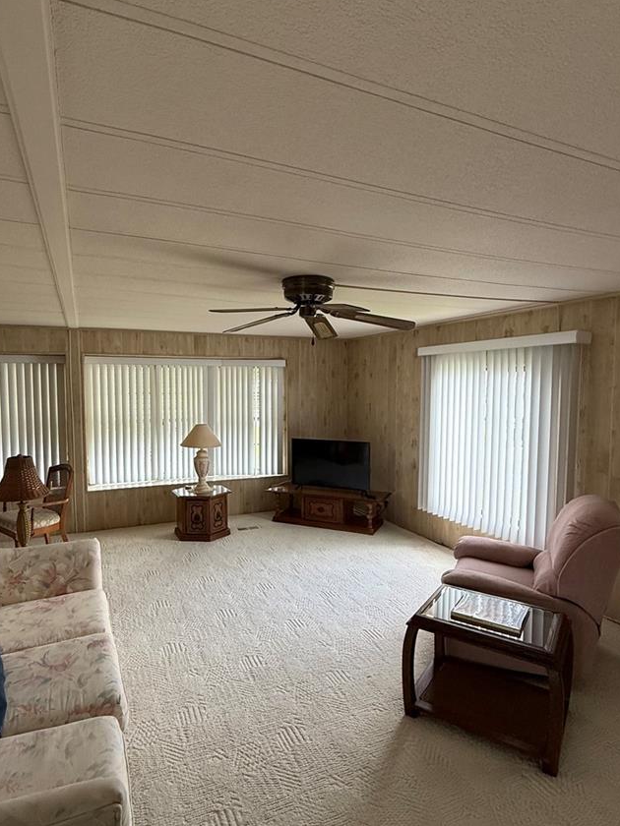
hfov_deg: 65.9
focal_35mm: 20
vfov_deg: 81.7
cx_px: 287
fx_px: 478
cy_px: 419
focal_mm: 2.22
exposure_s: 1/99
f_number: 2.2
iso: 100
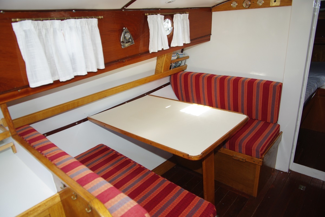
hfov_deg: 73.7
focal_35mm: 24
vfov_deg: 53.3
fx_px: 217
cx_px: 162
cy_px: 108
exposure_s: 1/90
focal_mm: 16
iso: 200
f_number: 4
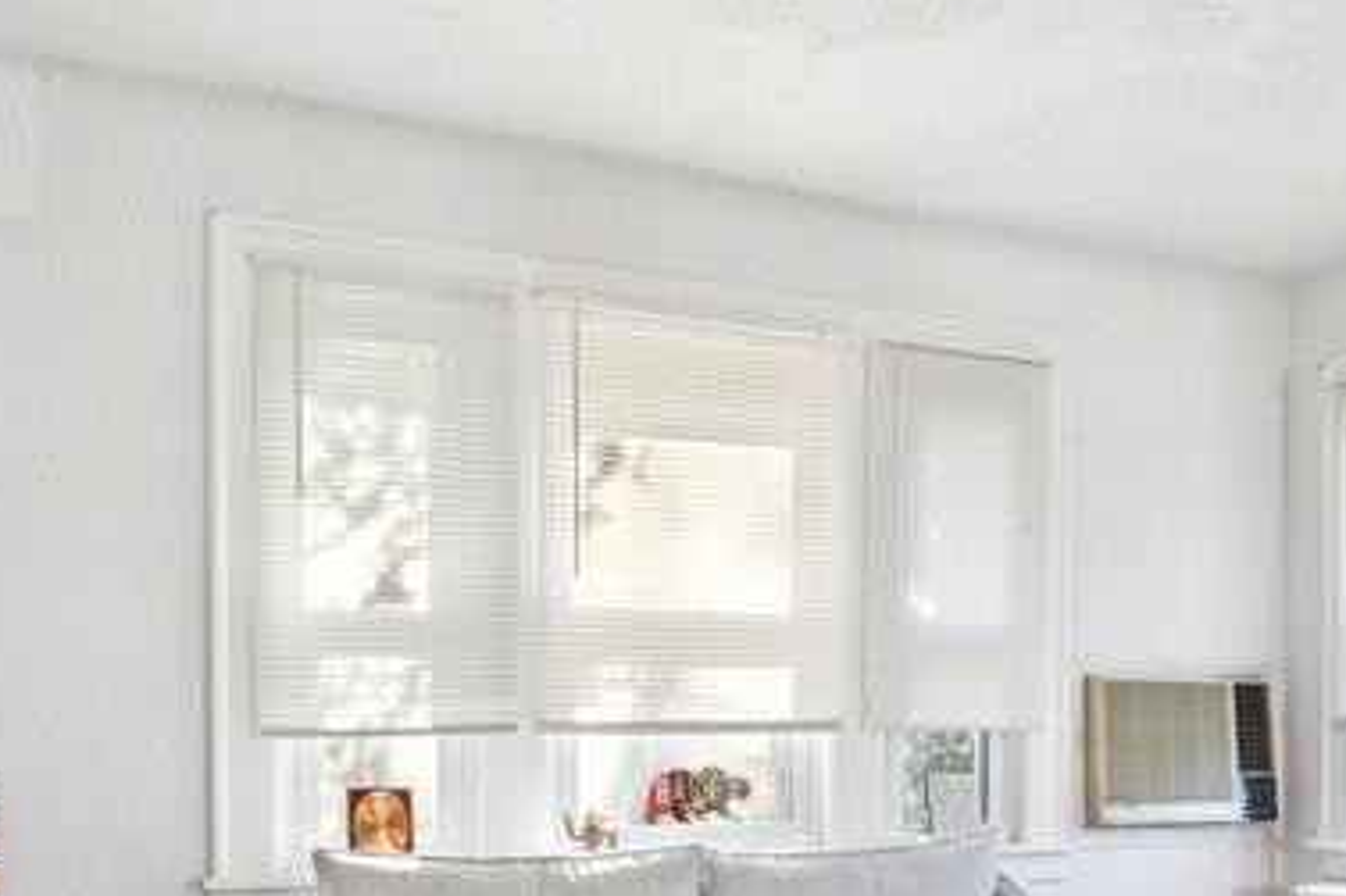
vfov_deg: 34.1
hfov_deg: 48.8
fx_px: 1420
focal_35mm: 38
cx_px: 1003
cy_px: 700
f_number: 8
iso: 400
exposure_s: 1/30
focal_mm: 14
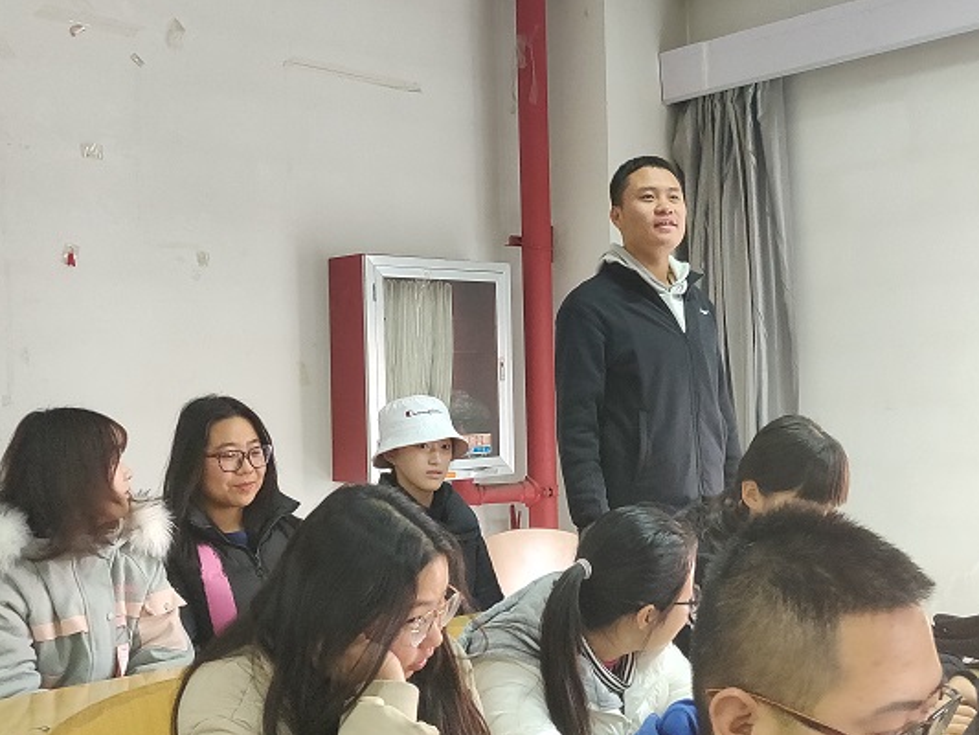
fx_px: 849
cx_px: 580
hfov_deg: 59.5
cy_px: 408
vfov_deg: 46.7
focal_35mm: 30
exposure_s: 1/25
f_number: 1.7
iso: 1250
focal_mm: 4.25
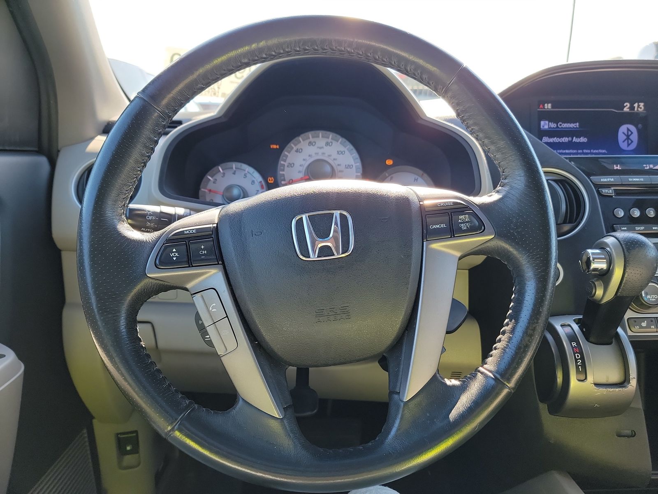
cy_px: 247
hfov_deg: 71.6
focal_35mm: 24
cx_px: 329
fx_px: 456
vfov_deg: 56.8
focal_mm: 6.7
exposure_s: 1/59
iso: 72
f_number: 1.8
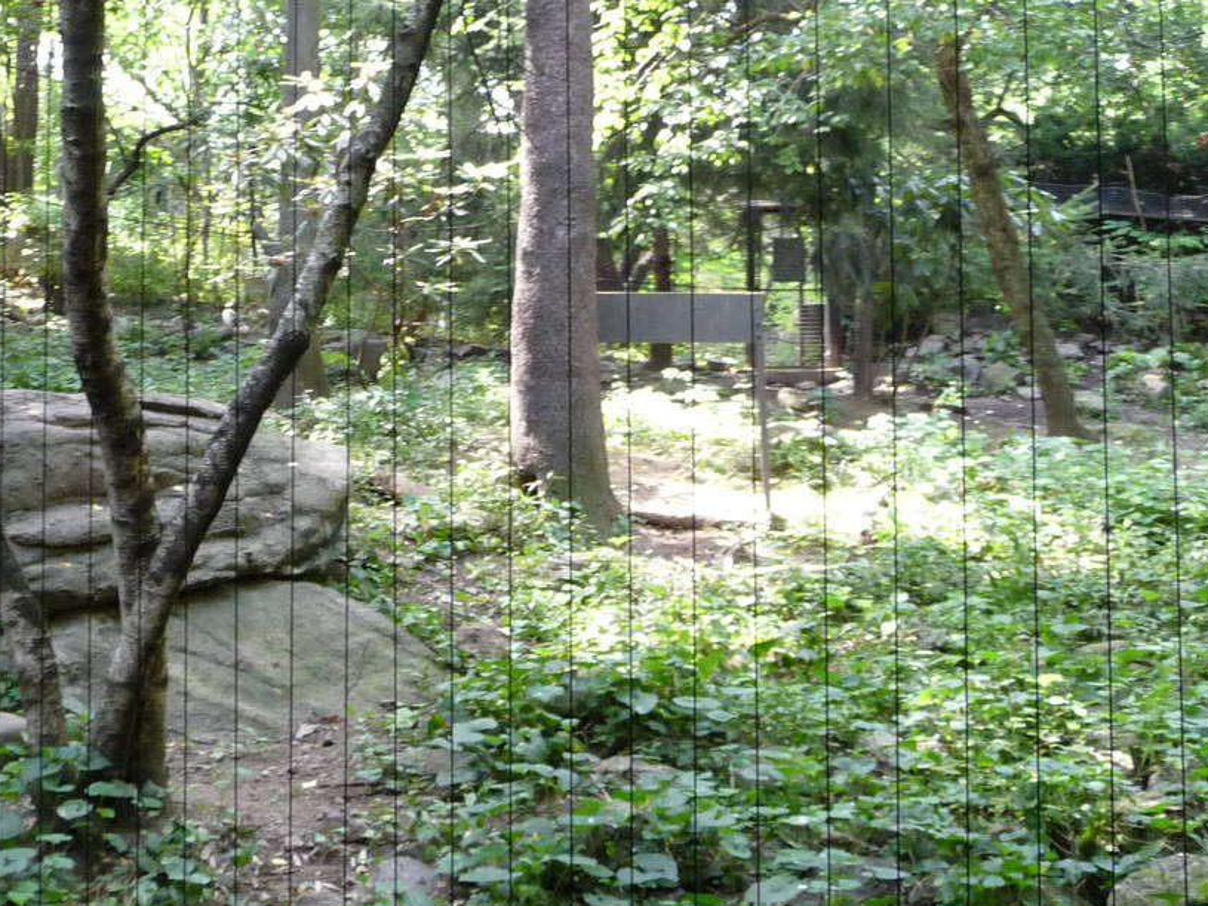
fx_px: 1919
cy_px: 366
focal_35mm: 55
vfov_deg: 26.5
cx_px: 363
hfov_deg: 34.5
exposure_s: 1/30
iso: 200
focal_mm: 4.7
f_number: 3.3
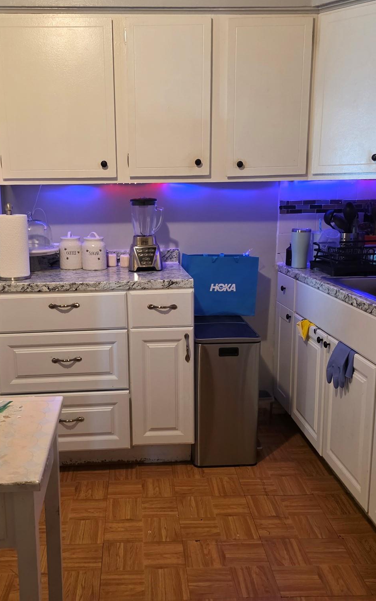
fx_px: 541
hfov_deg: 38.1
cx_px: 141
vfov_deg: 58.1
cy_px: 296
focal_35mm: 33
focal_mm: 6.3
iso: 800
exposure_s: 1/120
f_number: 1.7
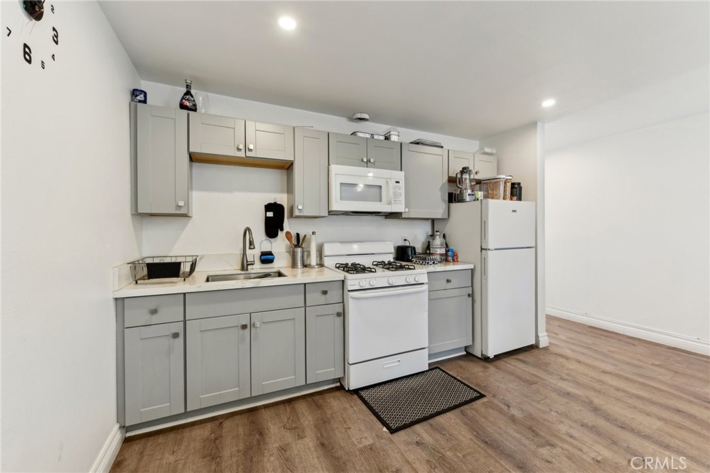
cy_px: 236
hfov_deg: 104.3
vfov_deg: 81.2
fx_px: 276
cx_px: 355
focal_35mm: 14
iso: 400
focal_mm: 14
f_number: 8
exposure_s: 1/20
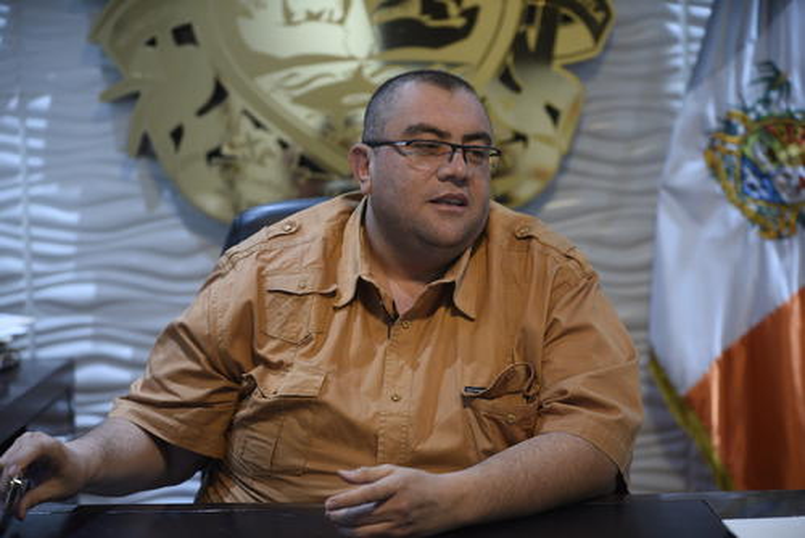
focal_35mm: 78
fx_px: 1745
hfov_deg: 26.0
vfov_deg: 17.5
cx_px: 402
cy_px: 269
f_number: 2.8
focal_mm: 78
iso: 2000
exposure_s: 1/100
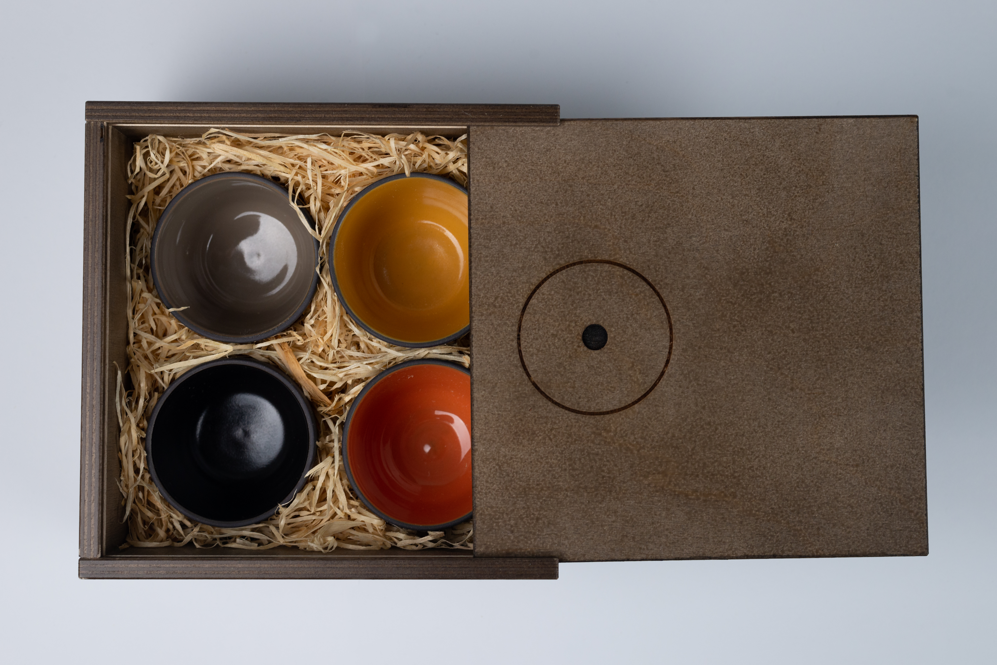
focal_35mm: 50
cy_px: 332
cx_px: 498
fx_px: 1385
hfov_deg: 39.6
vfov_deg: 27.0
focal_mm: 50
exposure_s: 1/125
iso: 640
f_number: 6.3
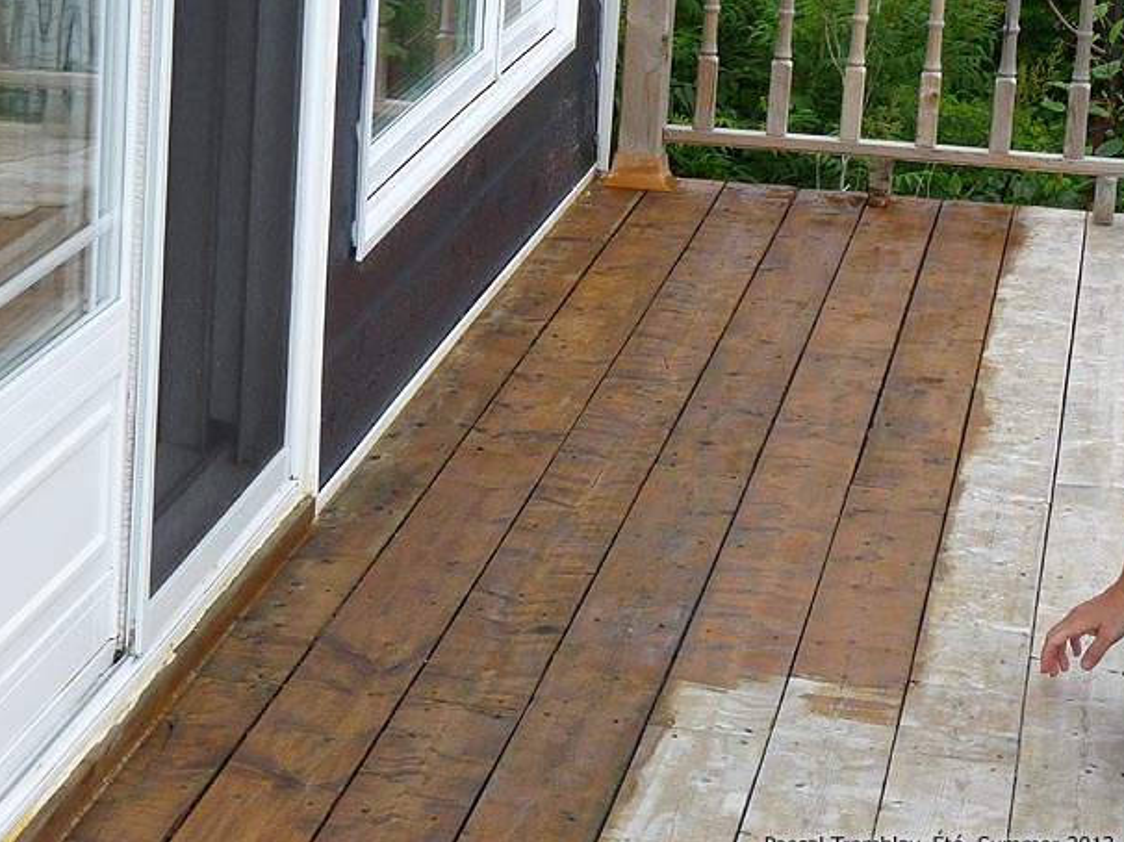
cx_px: 558
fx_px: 4219
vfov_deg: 11.4
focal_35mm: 130
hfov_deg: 15.2
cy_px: 428
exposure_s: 1/200
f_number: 5
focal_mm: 12.4
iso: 100
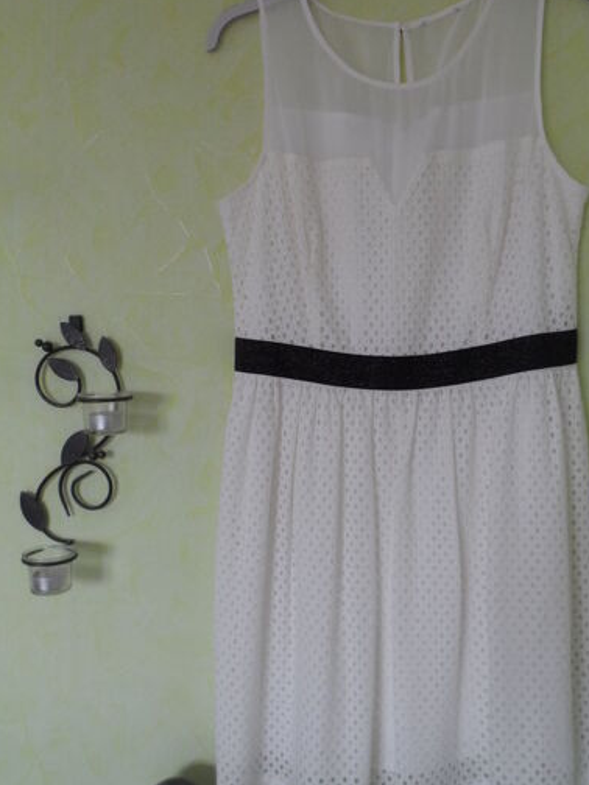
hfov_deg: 42.9
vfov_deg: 55.3
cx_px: 332
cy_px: 402
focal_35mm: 33
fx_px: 749
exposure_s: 1/30
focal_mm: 4.9
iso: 100
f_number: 3.3
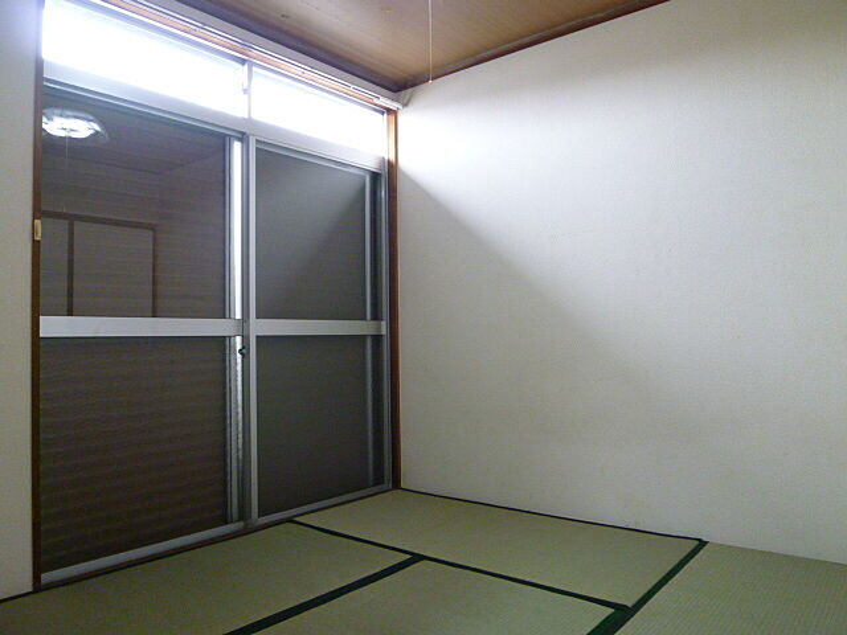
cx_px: 424
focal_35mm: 25
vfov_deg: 54.9
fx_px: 612
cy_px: 318
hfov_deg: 69.4
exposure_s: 1/25
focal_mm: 4.5
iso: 400
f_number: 2.8
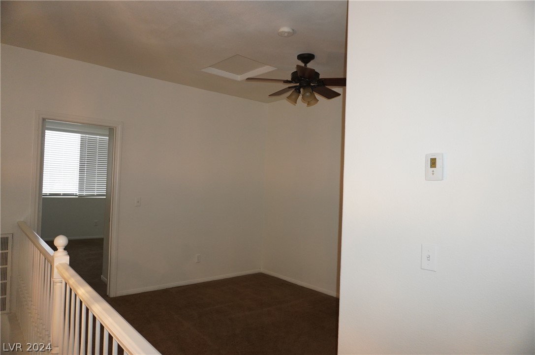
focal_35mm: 24
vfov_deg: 53.0
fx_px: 356
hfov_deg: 73.8
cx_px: 268
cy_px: 178
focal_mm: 16
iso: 1250
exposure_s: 1/160
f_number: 3.5
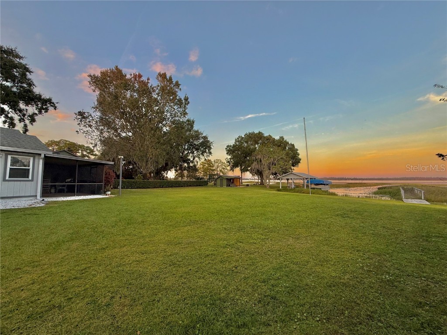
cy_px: 168
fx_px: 181
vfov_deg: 85.7
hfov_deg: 102.1
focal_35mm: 14
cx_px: 224
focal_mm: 2.22
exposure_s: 1/146
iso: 50
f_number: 2.2
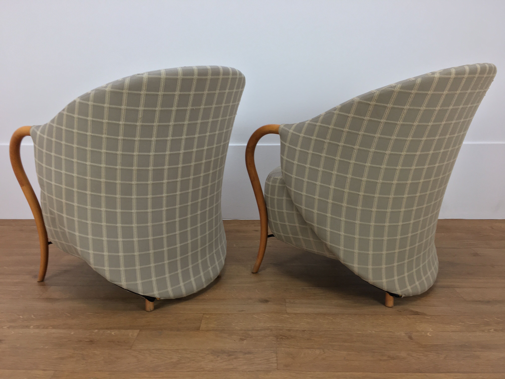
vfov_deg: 48.2
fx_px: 423
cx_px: 252
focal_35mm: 29
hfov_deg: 61.7
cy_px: 190
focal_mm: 4.15
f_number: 2.2
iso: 32
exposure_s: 1/33
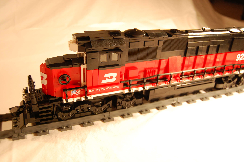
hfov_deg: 55.1
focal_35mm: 34
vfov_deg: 38.3
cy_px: 81
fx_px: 234
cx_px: 122
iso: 400
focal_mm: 23
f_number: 3.8
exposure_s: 1/30
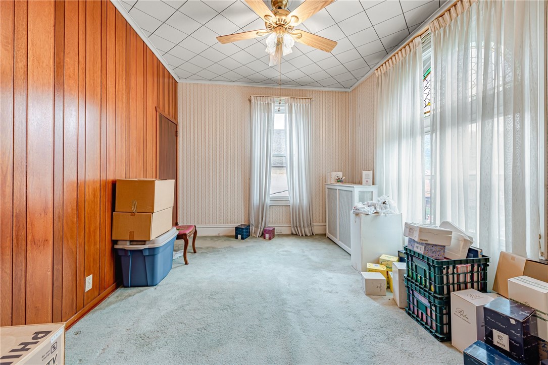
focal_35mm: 14
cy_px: 182
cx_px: 274
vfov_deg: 81.2
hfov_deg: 104.2
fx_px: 213
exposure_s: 1/20
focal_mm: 14
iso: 50
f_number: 10
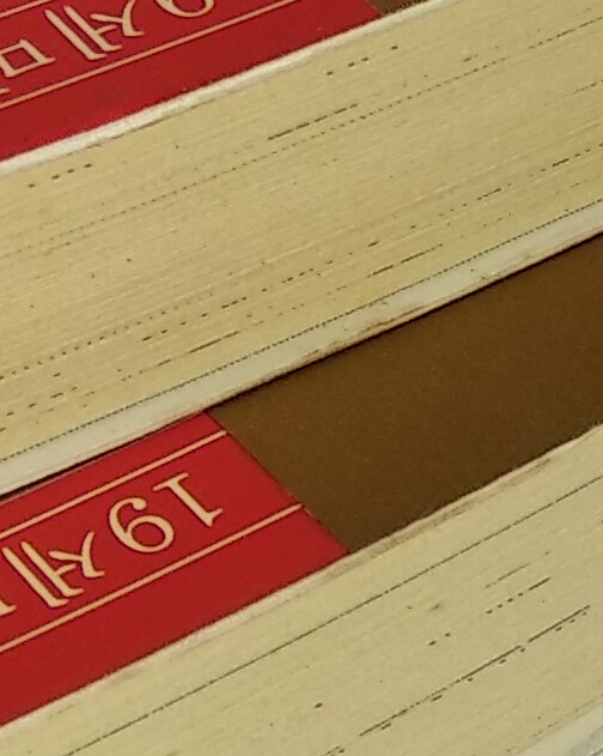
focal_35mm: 161
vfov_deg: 11.9
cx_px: 401
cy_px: 74
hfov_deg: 9.6
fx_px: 3595
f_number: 2.2
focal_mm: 3.81
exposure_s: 1/100
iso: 100
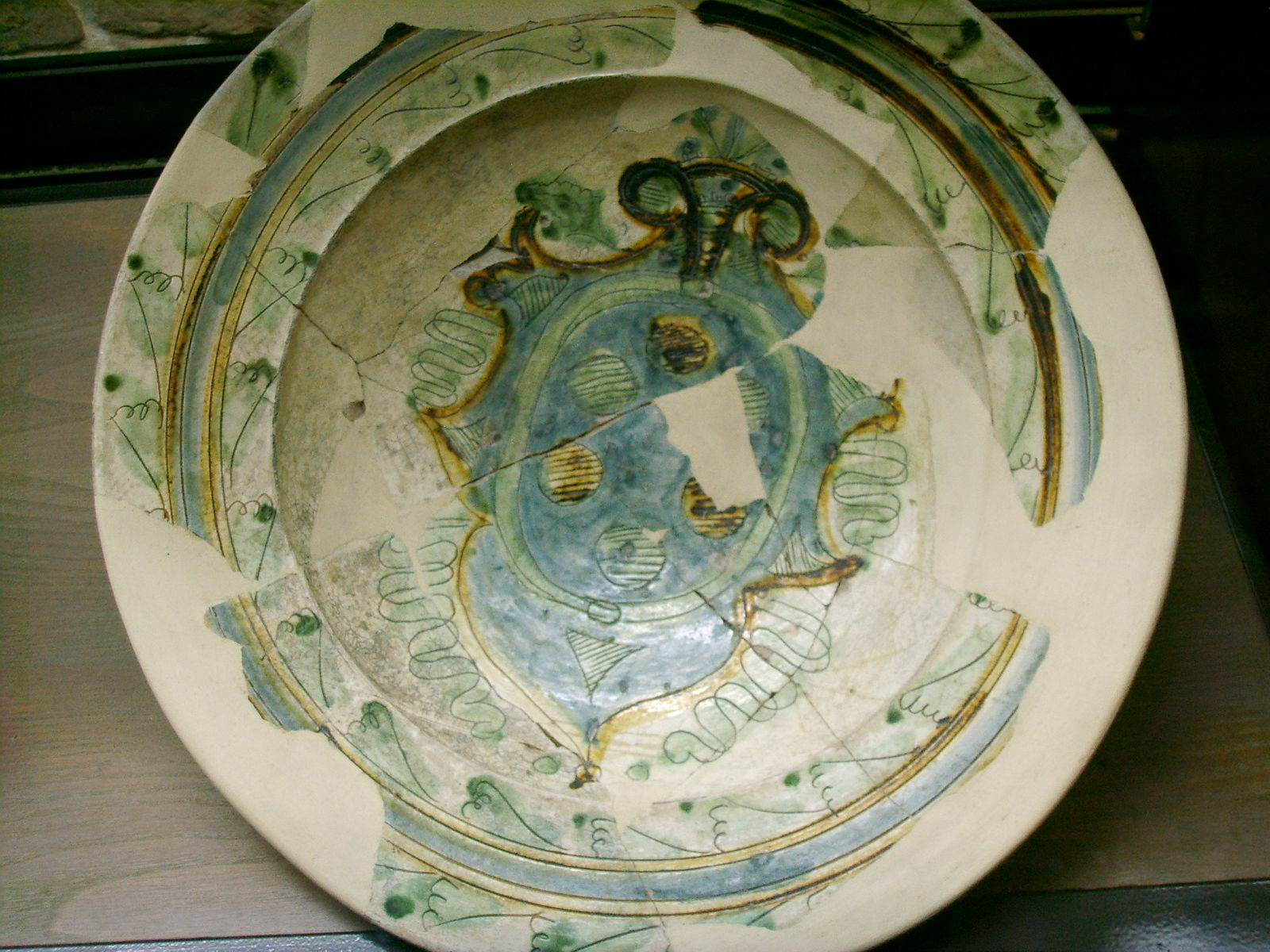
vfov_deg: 36.8
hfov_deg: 47.9
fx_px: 1431
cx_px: 635
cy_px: 476
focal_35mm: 39
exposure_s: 1/15
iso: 150
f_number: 3.5
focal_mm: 6.6
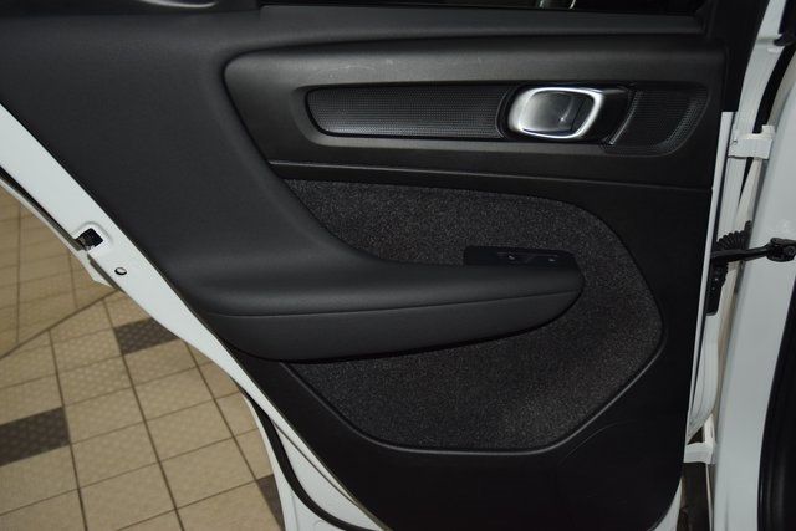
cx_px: 398
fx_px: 796
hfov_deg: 53.1
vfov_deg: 36.9
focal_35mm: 36
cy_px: 266
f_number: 3.8
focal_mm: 24
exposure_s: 1/125
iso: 720
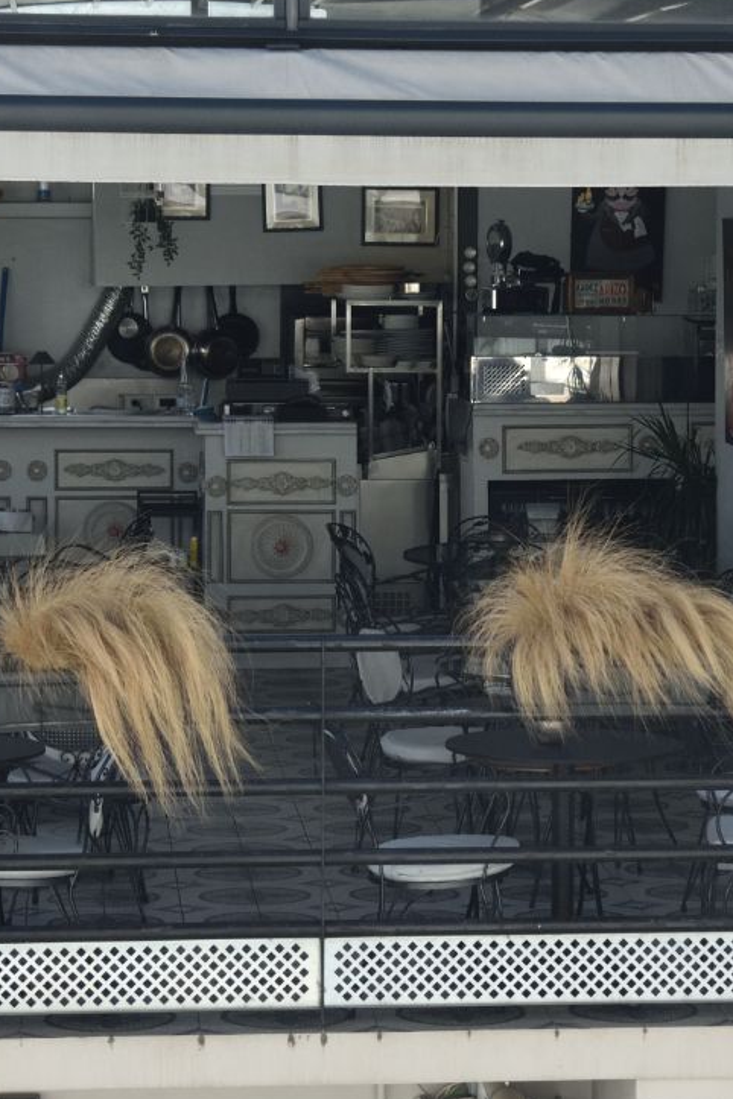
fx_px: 4153
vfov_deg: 15.1
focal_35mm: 136
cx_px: 468
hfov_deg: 10.1
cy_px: 481
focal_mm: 48
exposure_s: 1/3200
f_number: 4
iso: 800
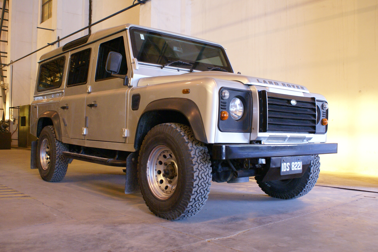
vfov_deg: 40.0
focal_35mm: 33
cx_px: 189
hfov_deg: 57.2
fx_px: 346
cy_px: 126
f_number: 4.5
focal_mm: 22
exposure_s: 1/40
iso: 800
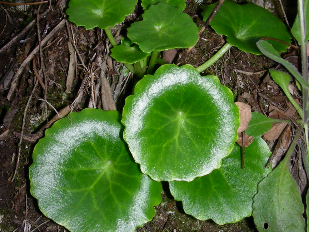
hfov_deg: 42.1
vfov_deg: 32.2
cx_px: 161
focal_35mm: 45
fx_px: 402
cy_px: 122
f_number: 6.8
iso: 50
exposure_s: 1/60.1
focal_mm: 6.3
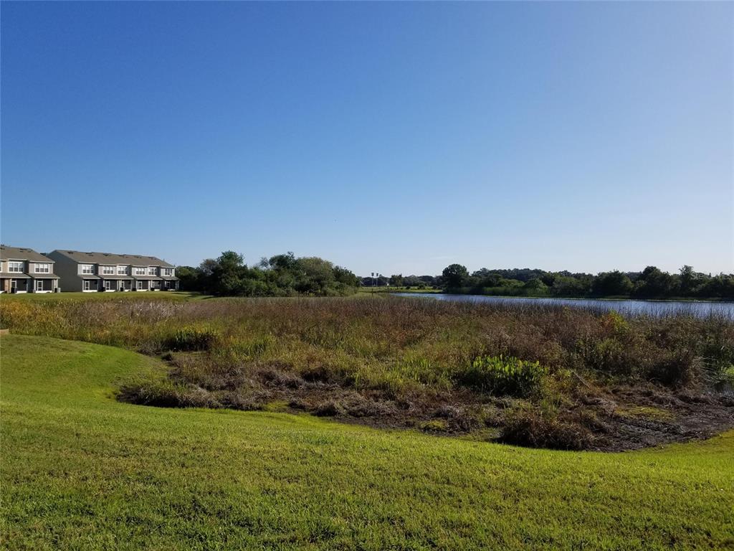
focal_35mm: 26
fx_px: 551
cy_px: 276
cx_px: 367
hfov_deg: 67.3
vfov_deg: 53.1
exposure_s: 1/3920
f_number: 1.7
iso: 50
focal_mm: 4.25
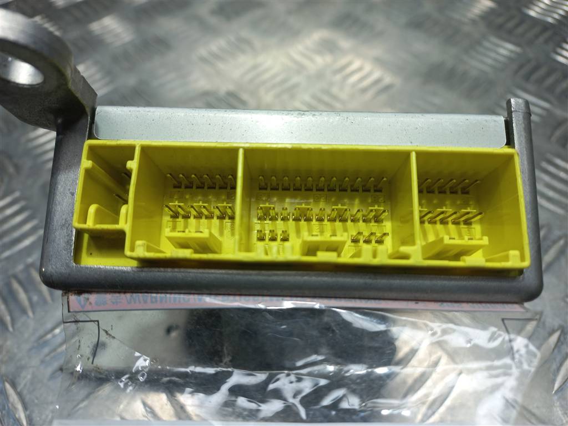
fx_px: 410
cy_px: 213
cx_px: 284
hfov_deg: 69.4
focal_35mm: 25
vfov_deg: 54.9
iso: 40
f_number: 1.8
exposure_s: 1/100
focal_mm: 4.6
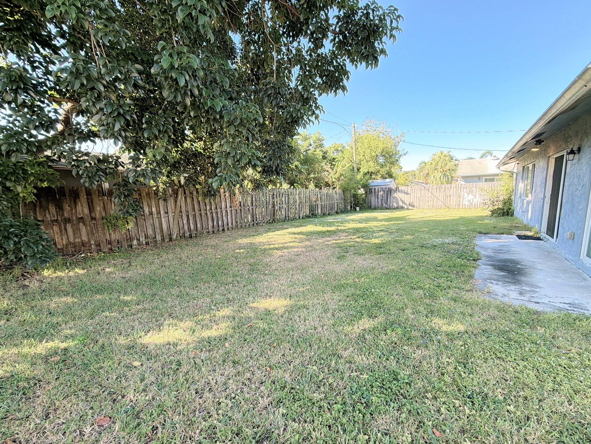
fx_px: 256
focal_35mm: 15
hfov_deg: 98.1
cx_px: 307
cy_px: 234
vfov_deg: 81.7
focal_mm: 2.22
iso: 64
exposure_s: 1/121
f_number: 2.2
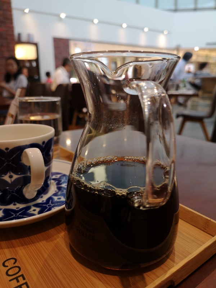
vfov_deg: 65.3
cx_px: 108
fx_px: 225
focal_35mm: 27
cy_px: 144
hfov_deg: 51.4
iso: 100
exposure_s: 1/60
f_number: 1.8
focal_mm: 3.95
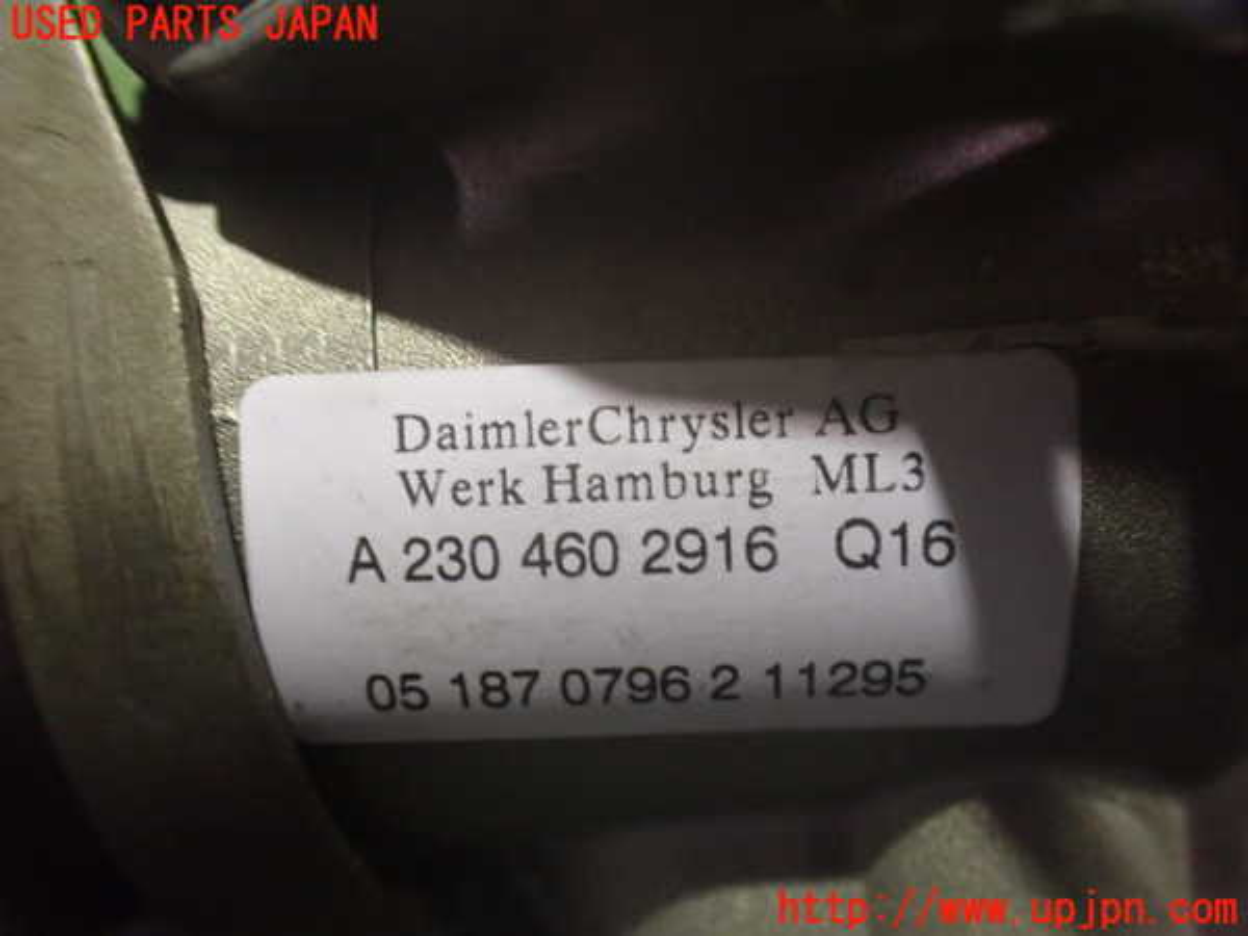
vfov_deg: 46.8
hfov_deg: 60.0
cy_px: 468
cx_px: 624
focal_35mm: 30
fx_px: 1082
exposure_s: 1/30
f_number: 2.3
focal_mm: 5.4
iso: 1000
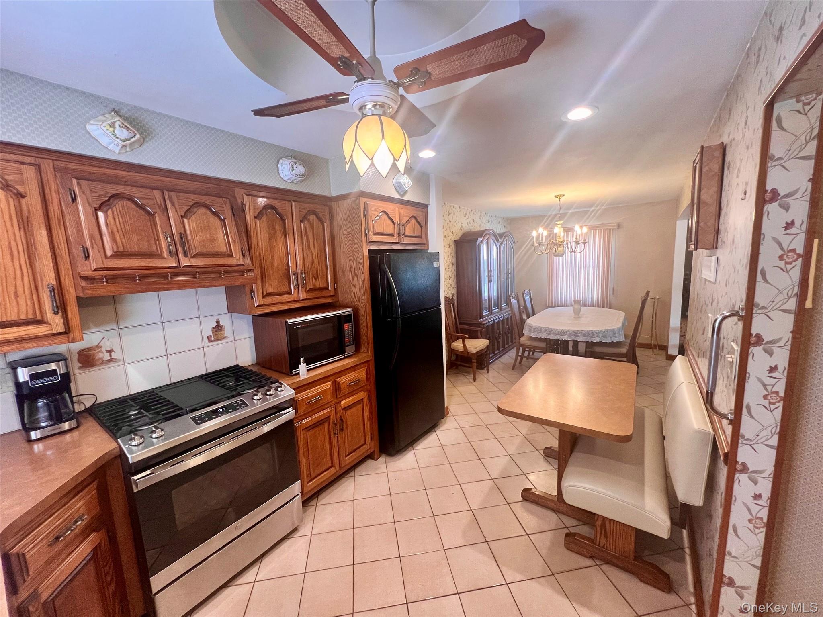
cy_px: 308
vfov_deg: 89.9
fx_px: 309
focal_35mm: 13
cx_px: 412
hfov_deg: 106.2
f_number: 1.8
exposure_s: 1/60
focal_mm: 1.57
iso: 200
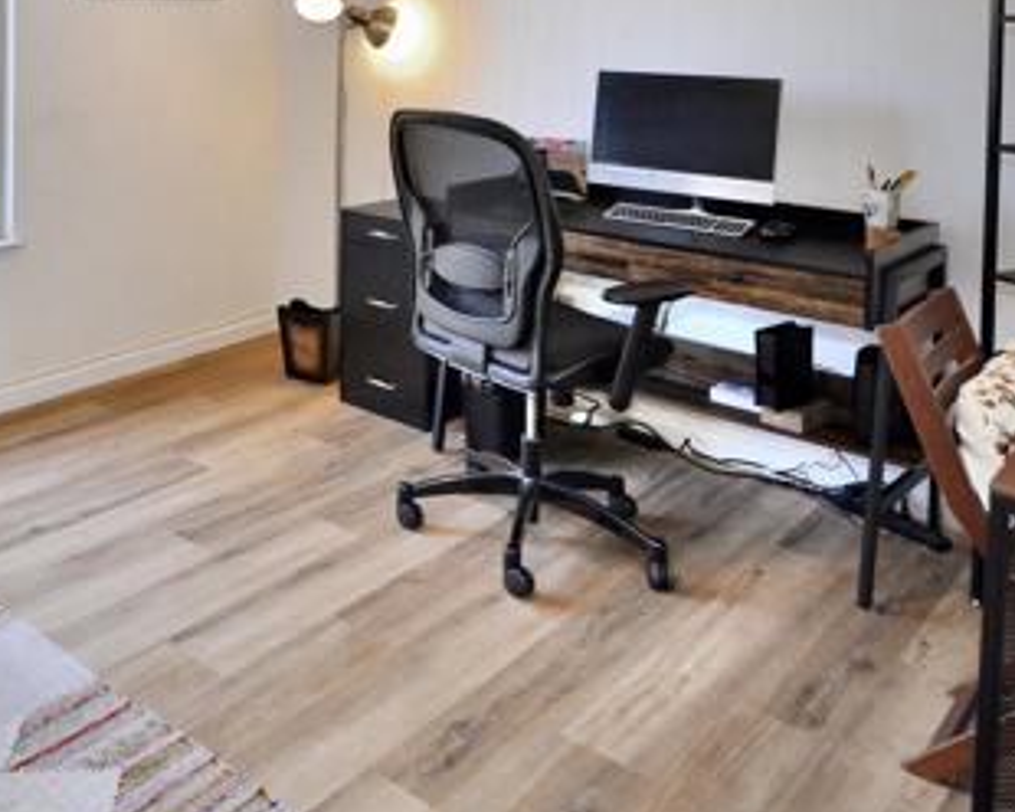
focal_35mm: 32
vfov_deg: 44.0
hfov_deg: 48.5
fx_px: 960
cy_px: 185
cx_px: 62
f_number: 4
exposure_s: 1/60
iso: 560
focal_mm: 11
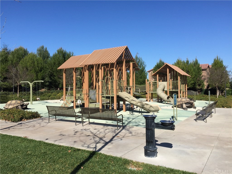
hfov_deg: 61.7
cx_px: 116
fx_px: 194
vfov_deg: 48.2
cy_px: 87
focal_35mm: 29
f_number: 2.2
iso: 32
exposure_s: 1/2326
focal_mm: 4.15
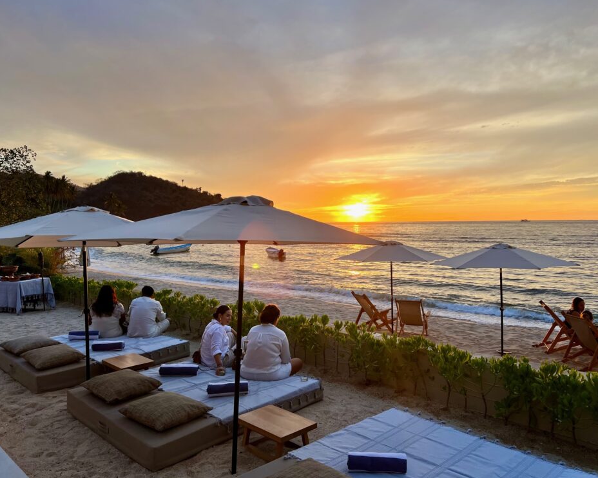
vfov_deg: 51.5
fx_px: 495
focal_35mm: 28
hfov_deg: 62.2
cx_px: 304
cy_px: 232
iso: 50
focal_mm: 5.7
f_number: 1.5
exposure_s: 1/526
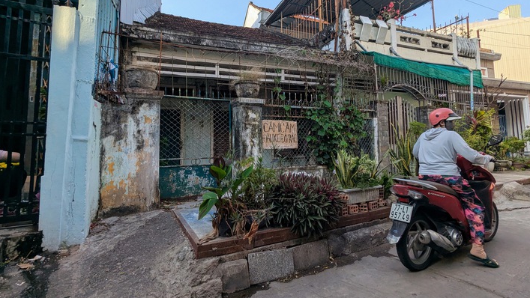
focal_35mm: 18
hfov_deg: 92.6
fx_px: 253
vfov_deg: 60.7
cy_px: 124
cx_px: 271
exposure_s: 1/612
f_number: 2.2
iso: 45
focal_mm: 2.35
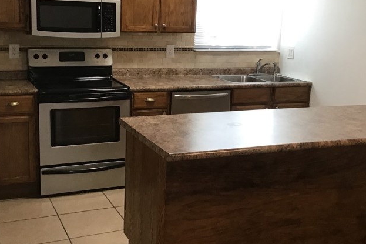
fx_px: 539
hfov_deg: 37.5
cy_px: 106
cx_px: 191
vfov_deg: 25.5
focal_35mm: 53
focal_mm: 3.3
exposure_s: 1/30
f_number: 2.4
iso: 80
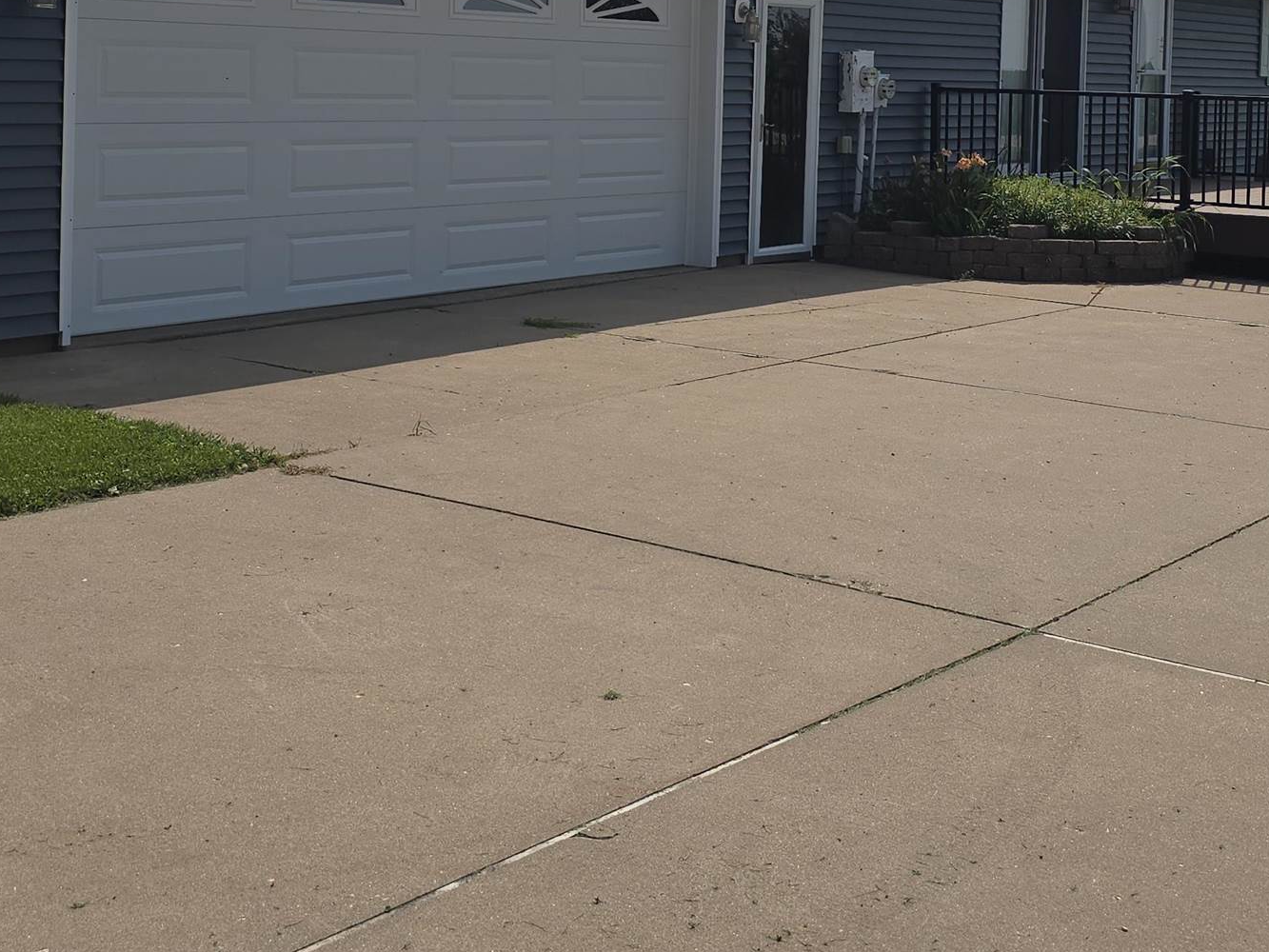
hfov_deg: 36.1
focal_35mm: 53
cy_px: 109
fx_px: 1943
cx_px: 718
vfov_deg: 26.7
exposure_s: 1/2032
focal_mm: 6.3
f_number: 1.7
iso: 12
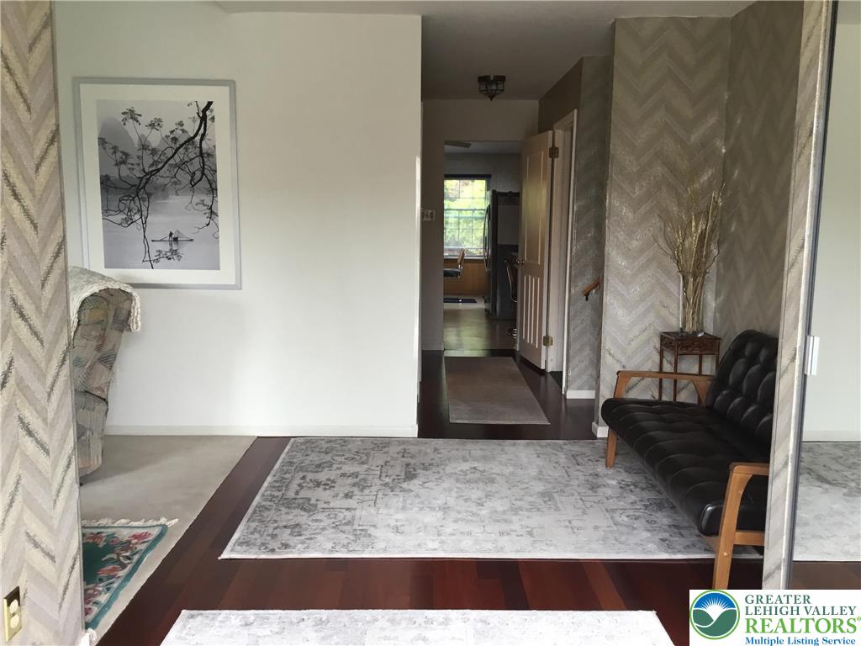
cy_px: 323
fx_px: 771
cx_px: 430
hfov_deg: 58.4
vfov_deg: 45.4
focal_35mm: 31
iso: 50
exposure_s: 1/30
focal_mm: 3.3
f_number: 2.4
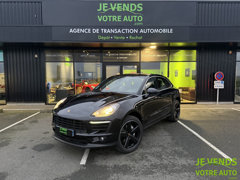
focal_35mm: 24
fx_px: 166
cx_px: 120
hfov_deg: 71.6
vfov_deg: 56.8
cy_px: 90
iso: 800
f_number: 1.78
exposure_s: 1/39
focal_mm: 6.76
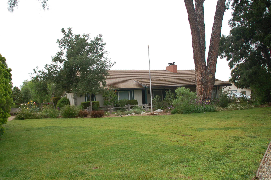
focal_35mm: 34
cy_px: 91
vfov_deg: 38.8
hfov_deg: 55.8
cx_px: 137
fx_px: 256
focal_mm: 22
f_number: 5.6
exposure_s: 1/500
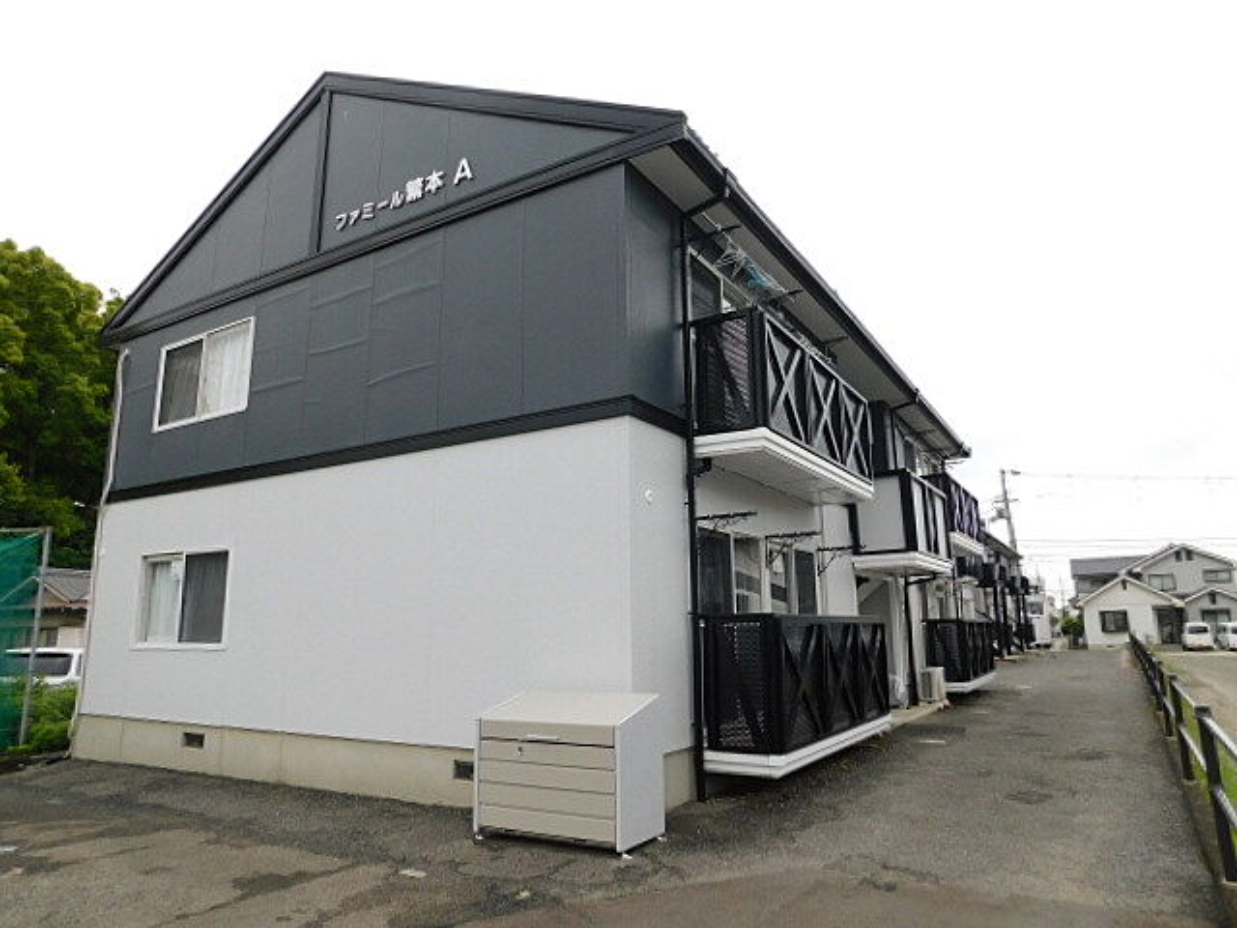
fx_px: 822
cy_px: 464
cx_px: 618
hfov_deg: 73.9
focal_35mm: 23
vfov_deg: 58.9
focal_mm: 4
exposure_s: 1/640
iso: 125
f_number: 3
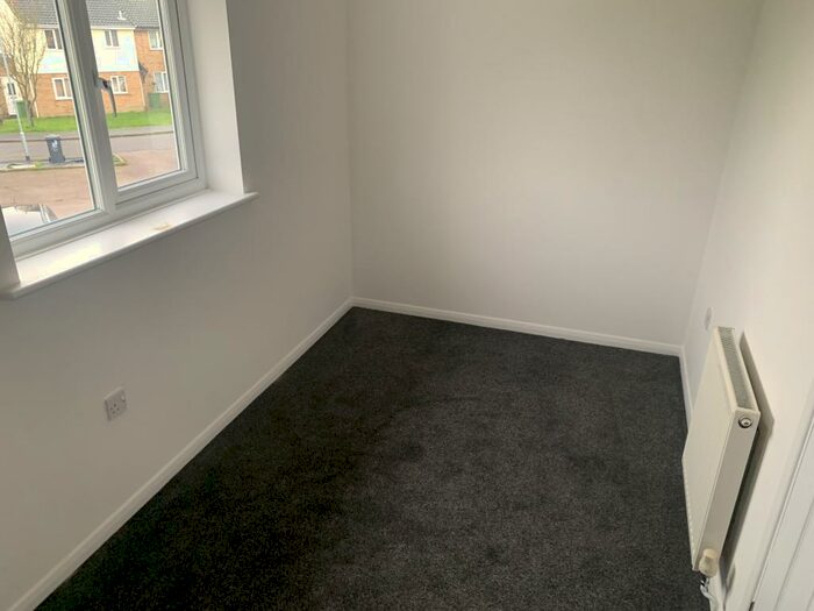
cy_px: 306
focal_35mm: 26
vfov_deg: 53.1
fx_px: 611
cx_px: 407
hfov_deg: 67.3
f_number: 1.8
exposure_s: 1/50
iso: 200
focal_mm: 4.25
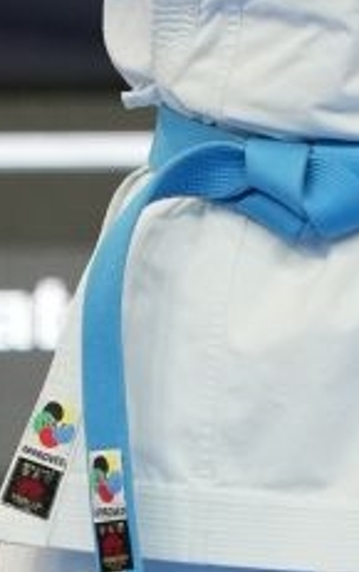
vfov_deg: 1.6
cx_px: 347
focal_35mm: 1322
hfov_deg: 1.0
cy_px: 245
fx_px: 20631
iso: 1000
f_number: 2.8
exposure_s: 1/500
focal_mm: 167
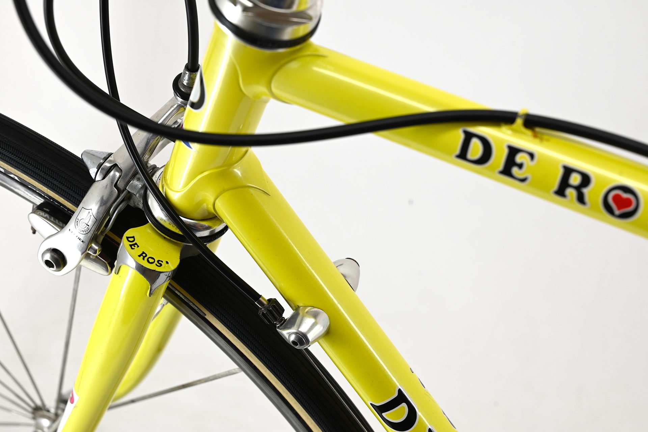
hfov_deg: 35.1
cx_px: 324
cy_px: 216
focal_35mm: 57
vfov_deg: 23.8
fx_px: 1026
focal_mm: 57
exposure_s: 1/30
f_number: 9
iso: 250
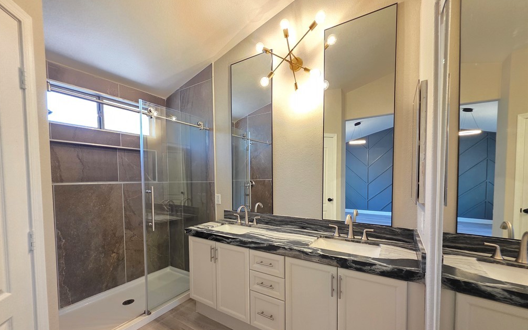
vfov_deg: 78.3
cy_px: 186
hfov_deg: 105.3
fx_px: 201
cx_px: 260
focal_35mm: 14
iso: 640
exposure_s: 1/60
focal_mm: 2.2
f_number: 1.9
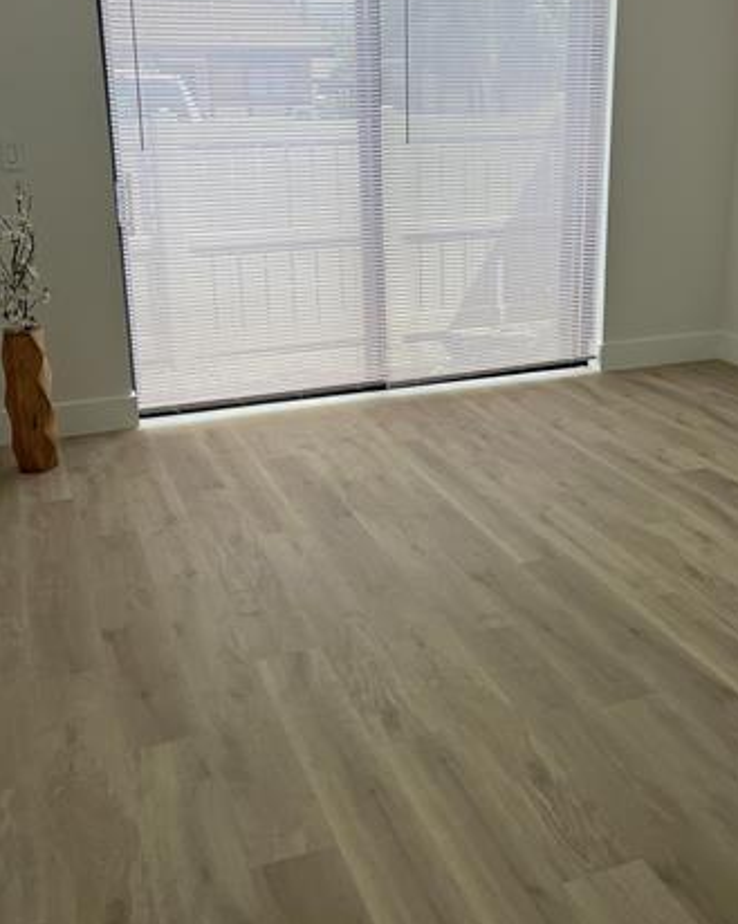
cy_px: 350
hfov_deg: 40.0
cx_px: 431
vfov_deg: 48.7
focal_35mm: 37
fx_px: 1011
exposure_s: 1/404
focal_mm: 5.1
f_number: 1.6
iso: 50
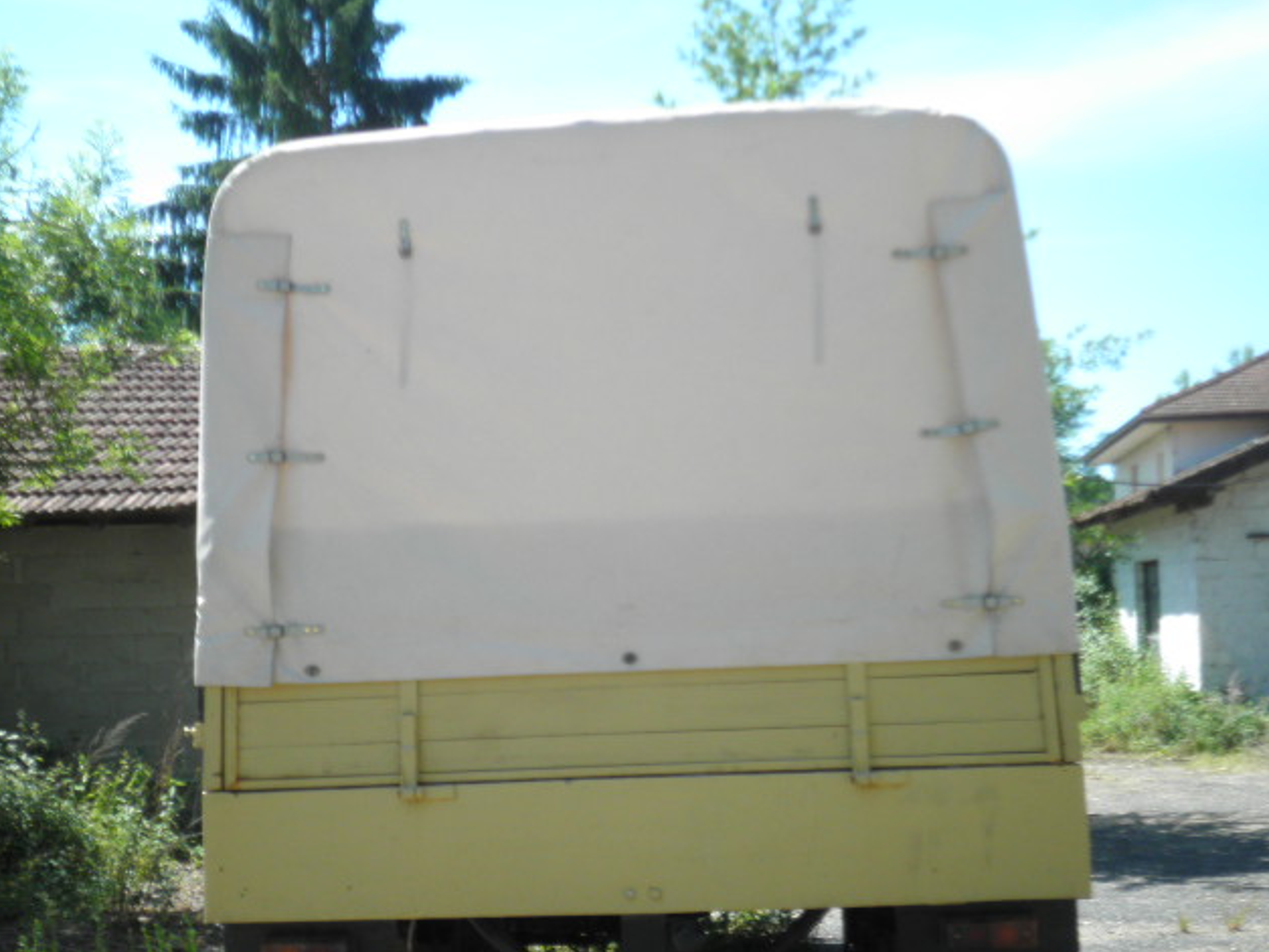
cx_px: 629
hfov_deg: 39.7
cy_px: 470
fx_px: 1759
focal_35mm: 48
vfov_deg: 30.3
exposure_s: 1/250
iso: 64
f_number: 3.4
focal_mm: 8.3
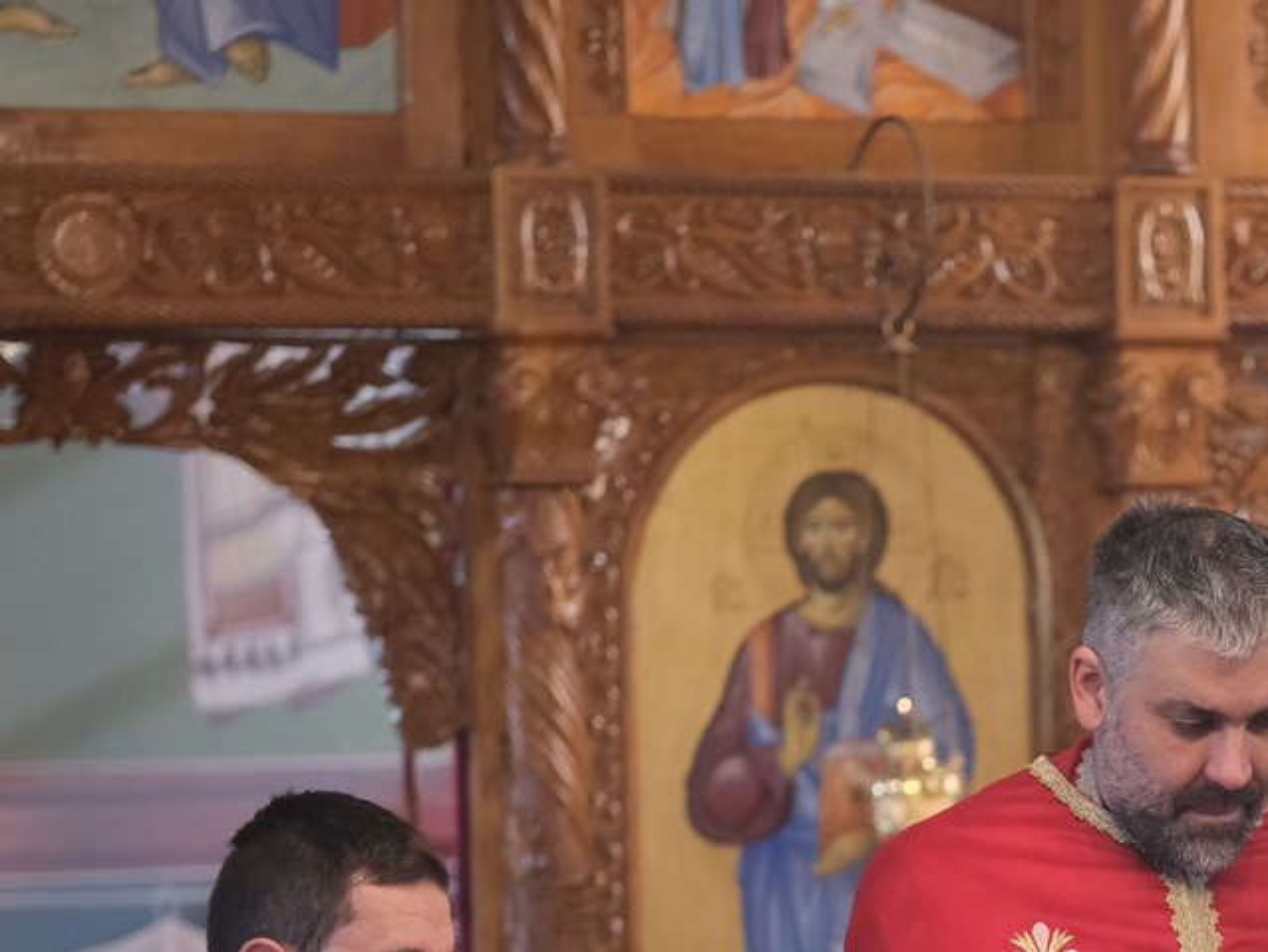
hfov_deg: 9.6
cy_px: 1010
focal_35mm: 205
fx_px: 7512
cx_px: 1308
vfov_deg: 7.2
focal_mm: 56
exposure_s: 1/320
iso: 1600
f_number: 1.7
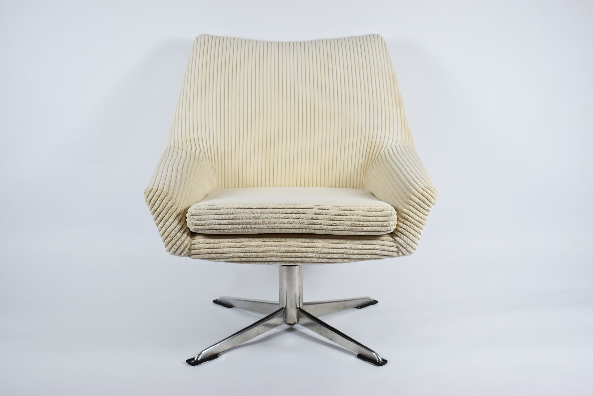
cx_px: 296
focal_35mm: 46
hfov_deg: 42.3
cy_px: 198
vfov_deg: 29.0
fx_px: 767
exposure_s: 1/125
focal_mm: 31
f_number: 5.6
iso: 800
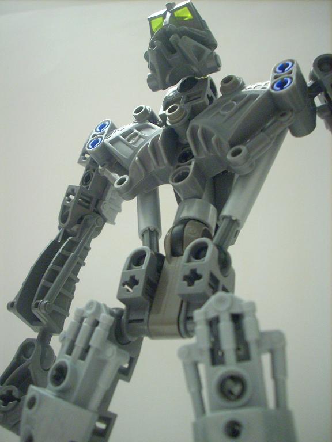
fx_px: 473
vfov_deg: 50.1
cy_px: 221
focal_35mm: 37
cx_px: 166
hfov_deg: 38.7
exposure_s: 1/4
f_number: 2.8
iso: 400
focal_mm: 6.2
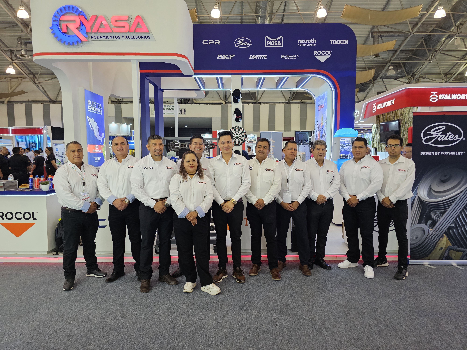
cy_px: 175
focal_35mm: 23
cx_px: 234
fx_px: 310
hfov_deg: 73.9
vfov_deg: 58.9
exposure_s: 1/120
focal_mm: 6.3
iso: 320
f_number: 1.7
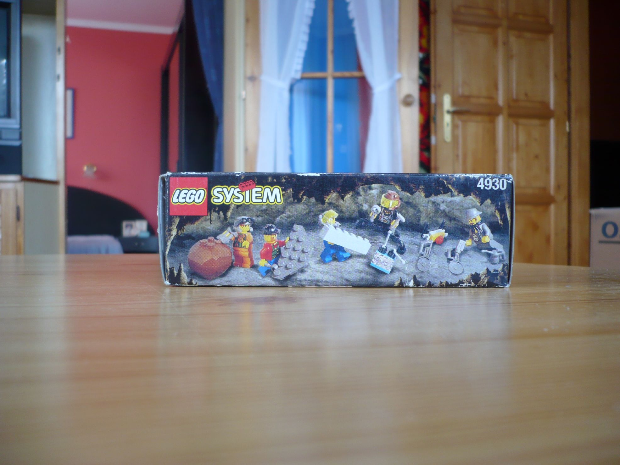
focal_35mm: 35
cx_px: 310
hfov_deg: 52.6
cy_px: 232
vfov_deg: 40.7
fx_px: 627
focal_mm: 5.8
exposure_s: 1/25
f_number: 2.8
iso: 100
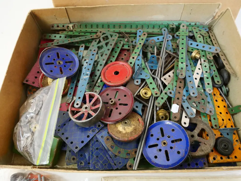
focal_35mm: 24
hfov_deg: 71.6
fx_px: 167
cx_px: 120
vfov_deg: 56.8
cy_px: 90
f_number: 5.6
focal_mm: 12
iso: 3200
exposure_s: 1/40
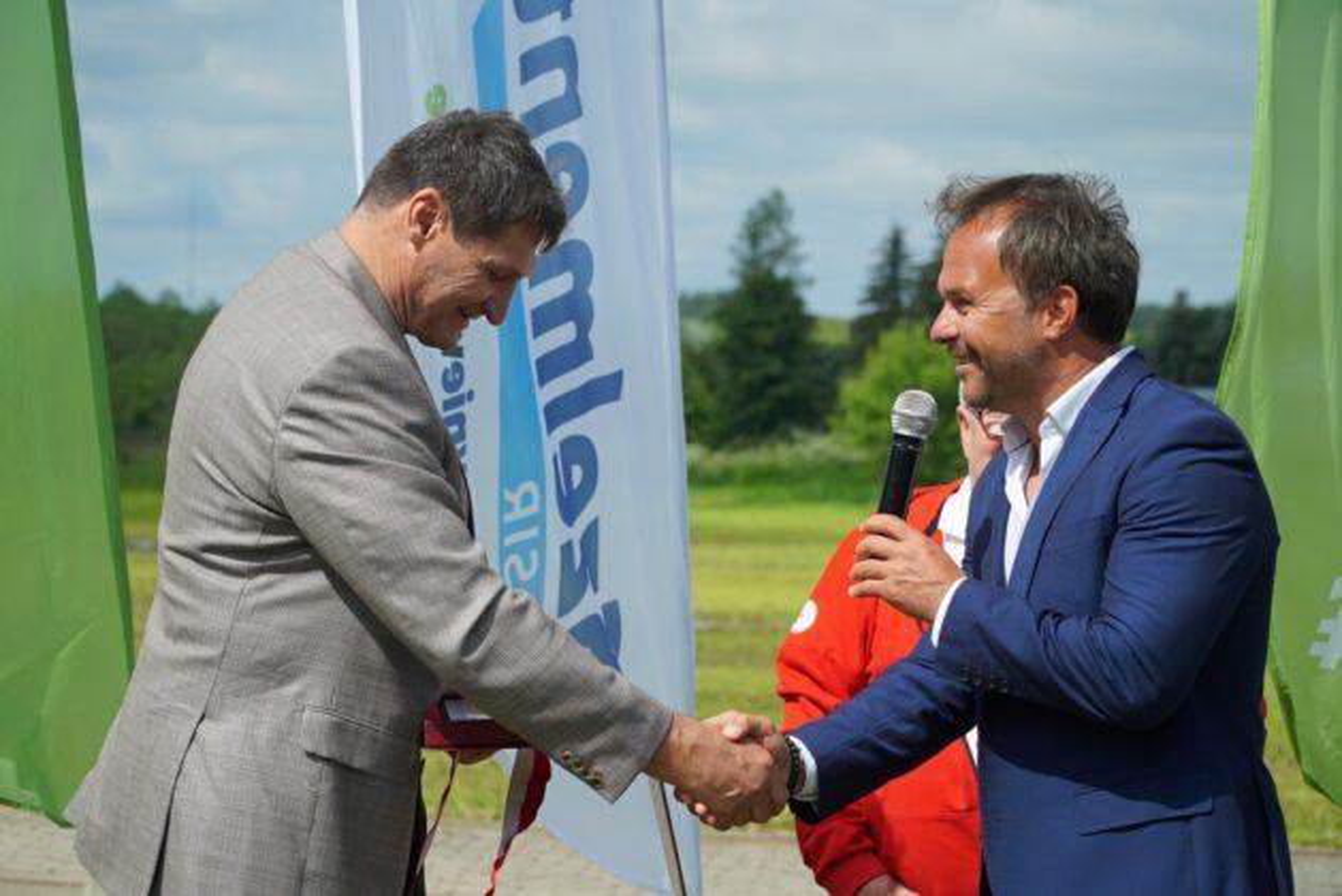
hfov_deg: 18.7
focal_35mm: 109
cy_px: 448
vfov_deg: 12.6
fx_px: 4065
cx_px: 671
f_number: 5.6
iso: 100
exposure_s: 1/750
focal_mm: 73
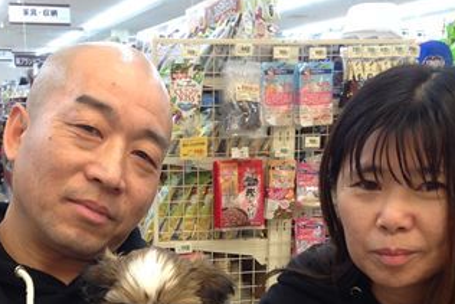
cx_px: 163
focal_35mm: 69
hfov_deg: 29.1
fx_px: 872
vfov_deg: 19.2
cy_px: 310
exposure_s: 1/24
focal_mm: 4.28
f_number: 2.4
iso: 64
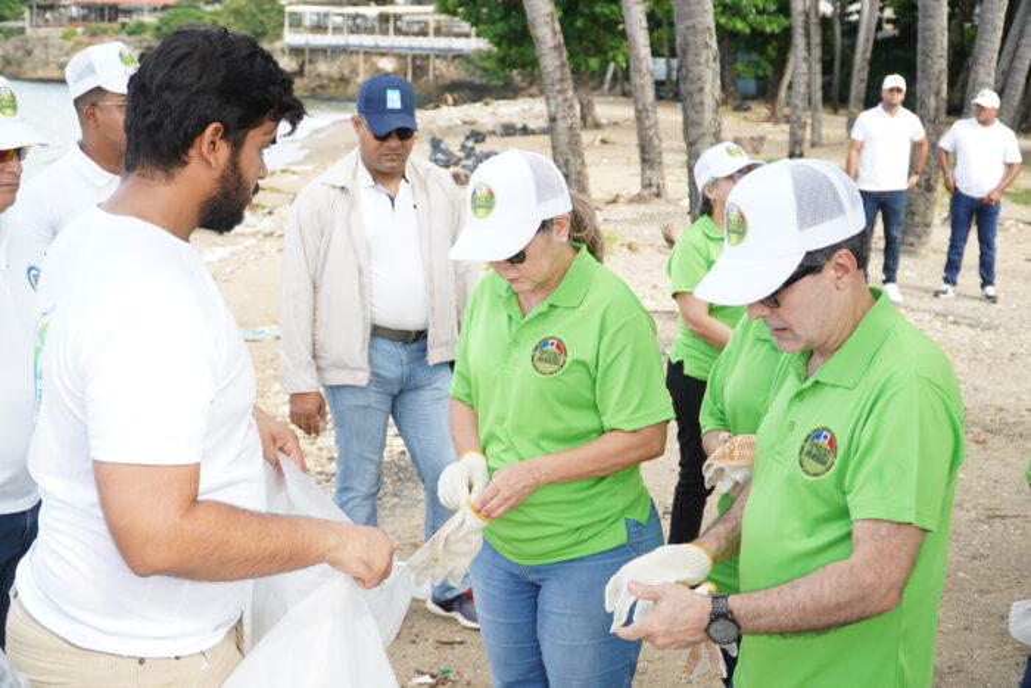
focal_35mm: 42
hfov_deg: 46.4
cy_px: 344
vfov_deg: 31.9
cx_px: 516
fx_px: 1203
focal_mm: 28
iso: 250
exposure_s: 1/500
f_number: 4
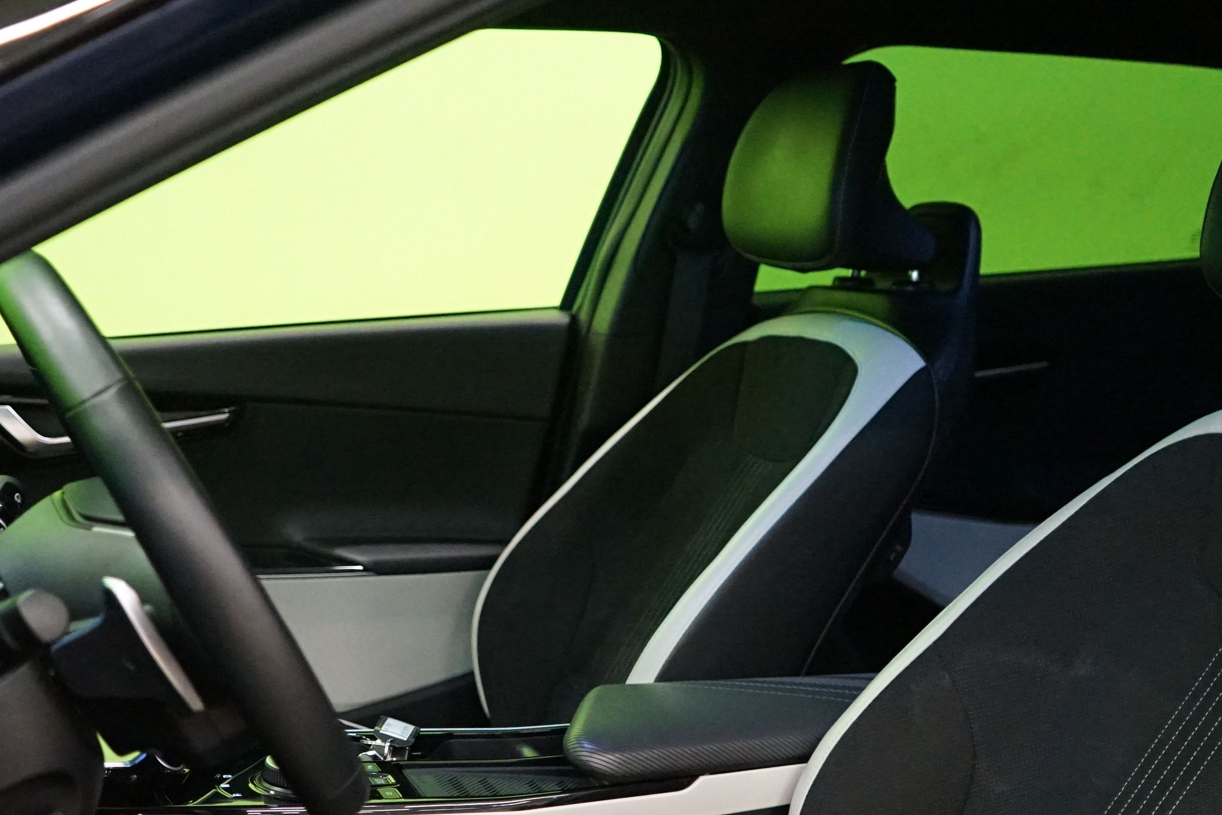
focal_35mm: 53
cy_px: 698
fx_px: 1799
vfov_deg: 24.9
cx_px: 526
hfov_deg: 37.5
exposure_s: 1/50
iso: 6400
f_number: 3.5
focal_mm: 28
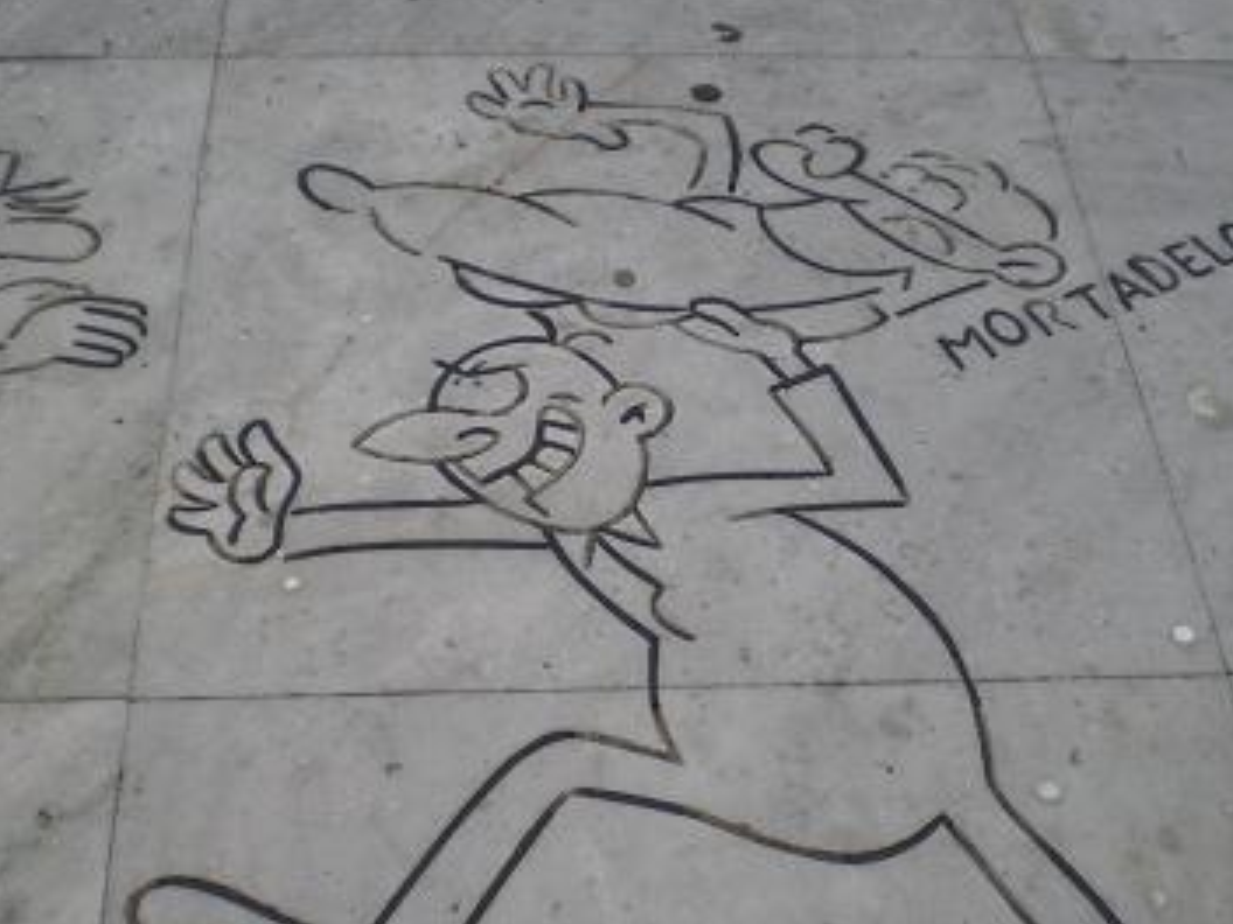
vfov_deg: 25.5
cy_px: 612
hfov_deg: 33.8
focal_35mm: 57
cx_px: 683
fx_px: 2030
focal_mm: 6.3
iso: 64
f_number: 3.1
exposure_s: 1/160
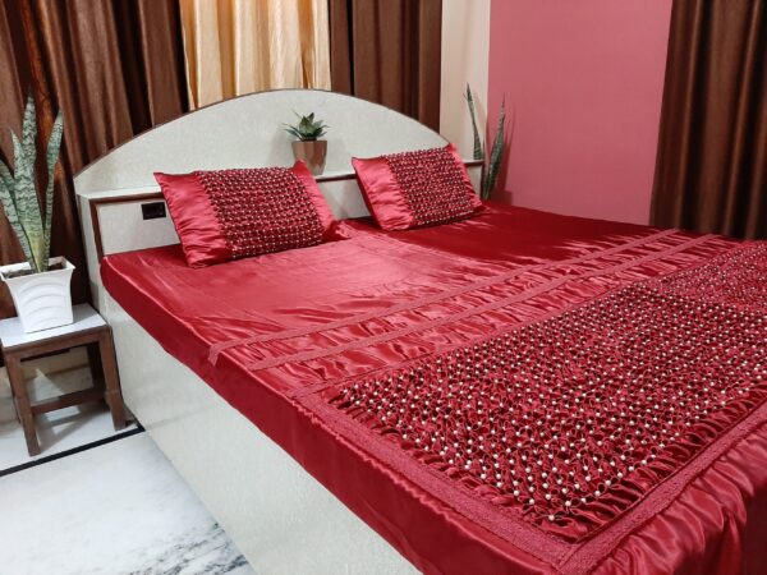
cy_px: 288
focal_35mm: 26
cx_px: 384
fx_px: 576
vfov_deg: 53.1
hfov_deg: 67.3
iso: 500
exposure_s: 1/25
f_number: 1.7
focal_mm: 3.93
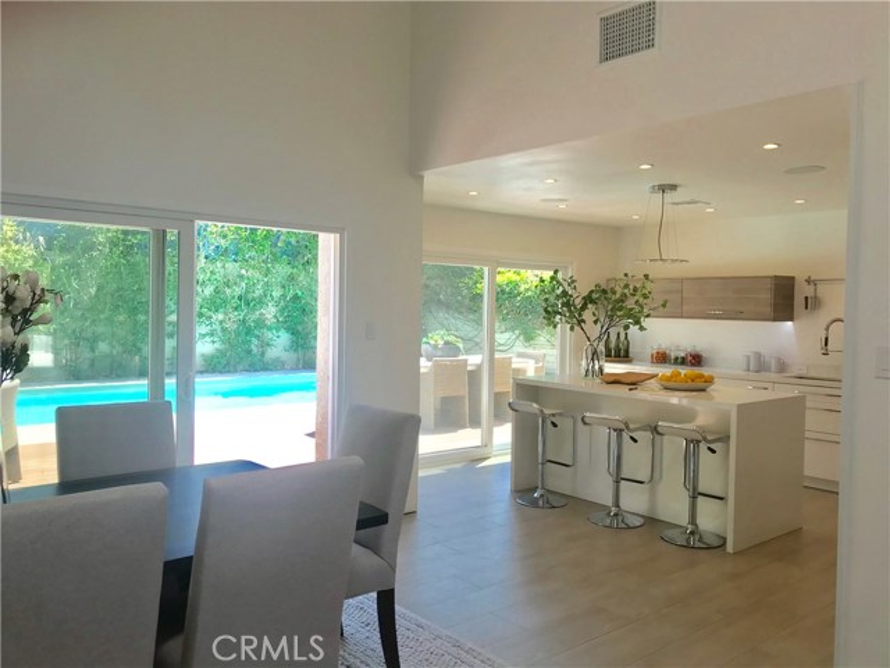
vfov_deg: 49.7
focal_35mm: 28
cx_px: 445
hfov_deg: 63.4
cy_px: 334
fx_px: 720
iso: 20
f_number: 1.8
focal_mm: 3.99
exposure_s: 1/176
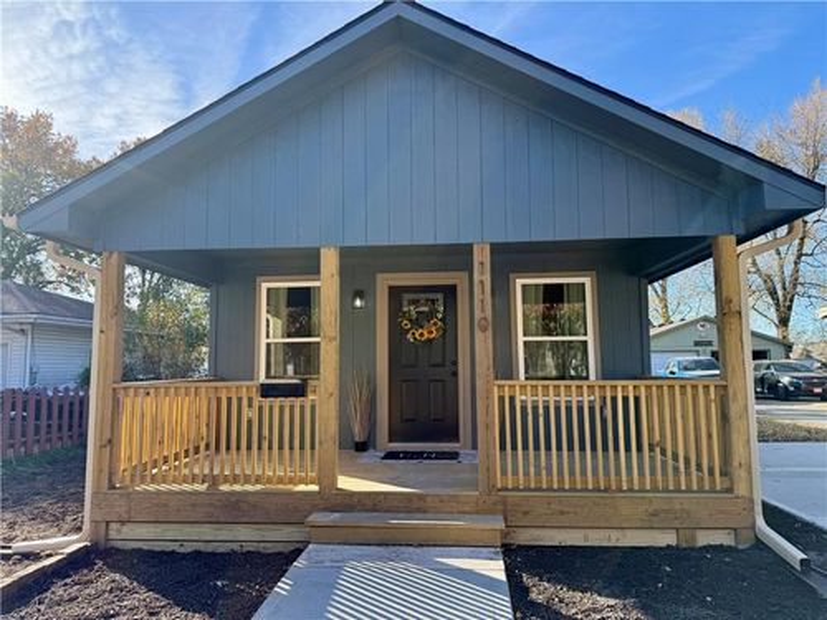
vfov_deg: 56.8
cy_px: 310
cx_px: 414
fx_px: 573
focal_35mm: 24
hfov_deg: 71.6
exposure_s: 1/1437
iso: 100
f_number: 1.78
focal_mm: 6.76
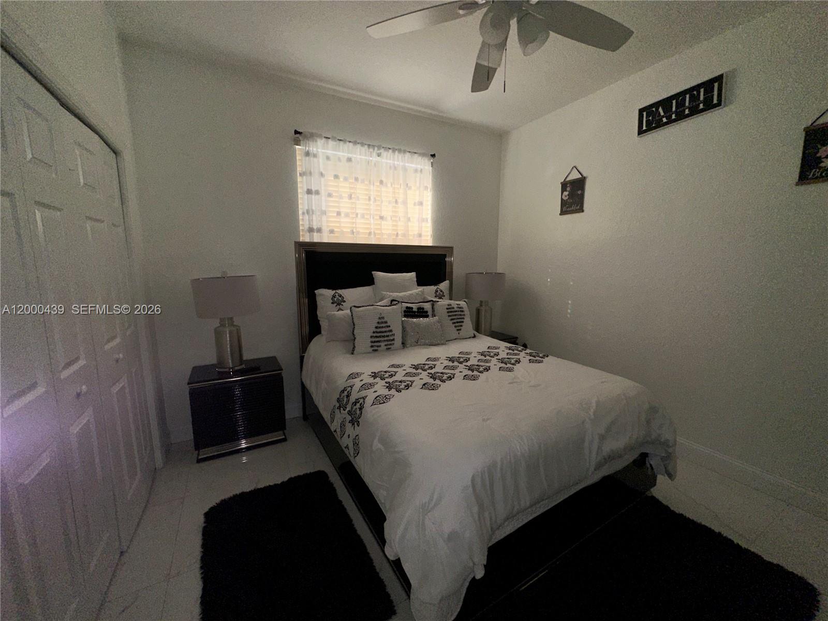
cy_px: 310
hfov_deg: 102.1
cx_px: 414
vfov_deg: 85.7
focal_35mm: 14
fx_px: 335
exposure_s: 1/154
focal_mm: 2.22
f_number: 2.2
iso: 32
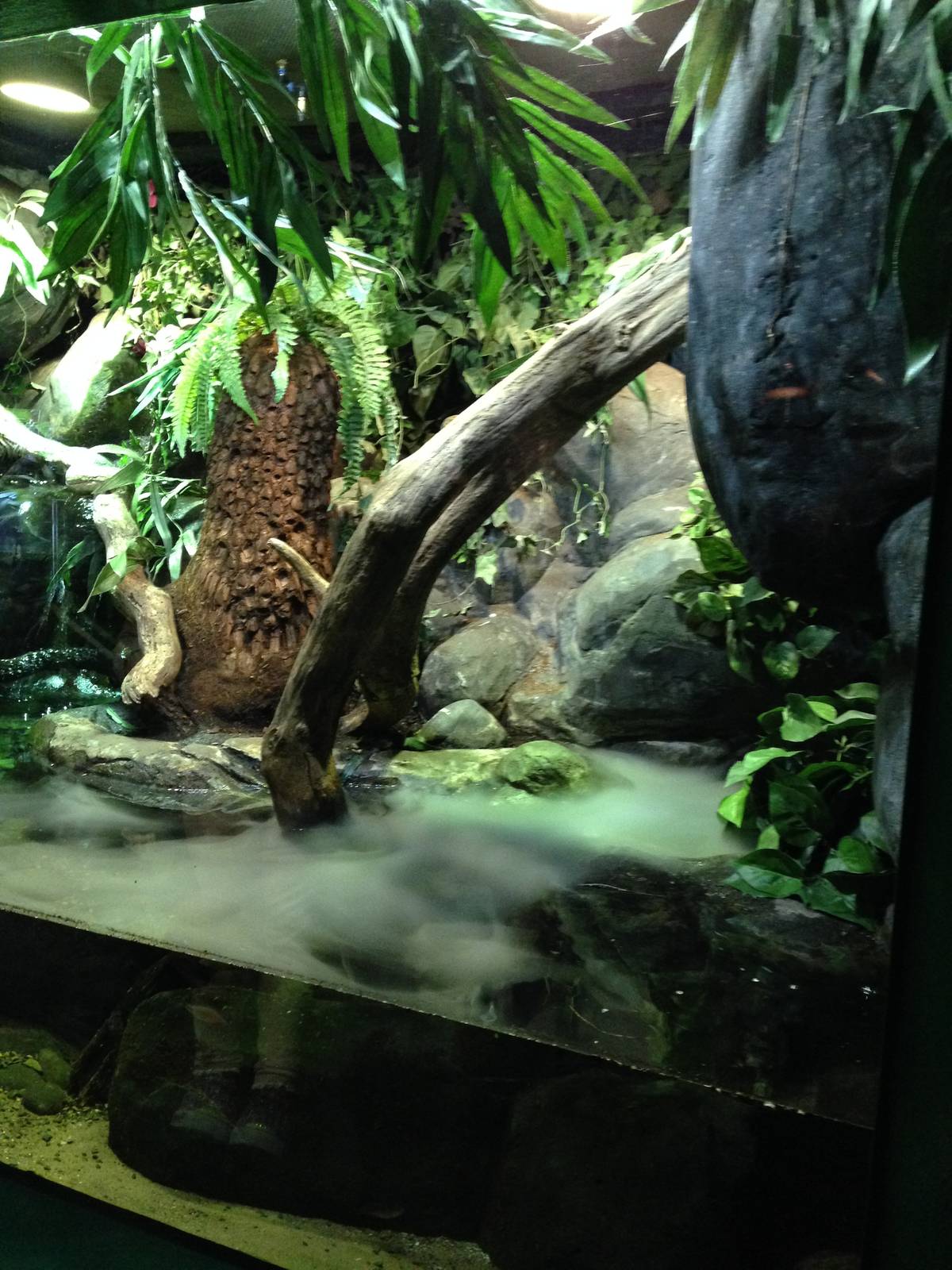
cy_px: 635
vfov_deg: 55.4
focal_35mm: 33
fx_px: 1210
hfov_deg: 42.9
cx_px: 476
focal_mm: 4.12
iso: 400
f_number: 2.4
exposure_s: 1/17
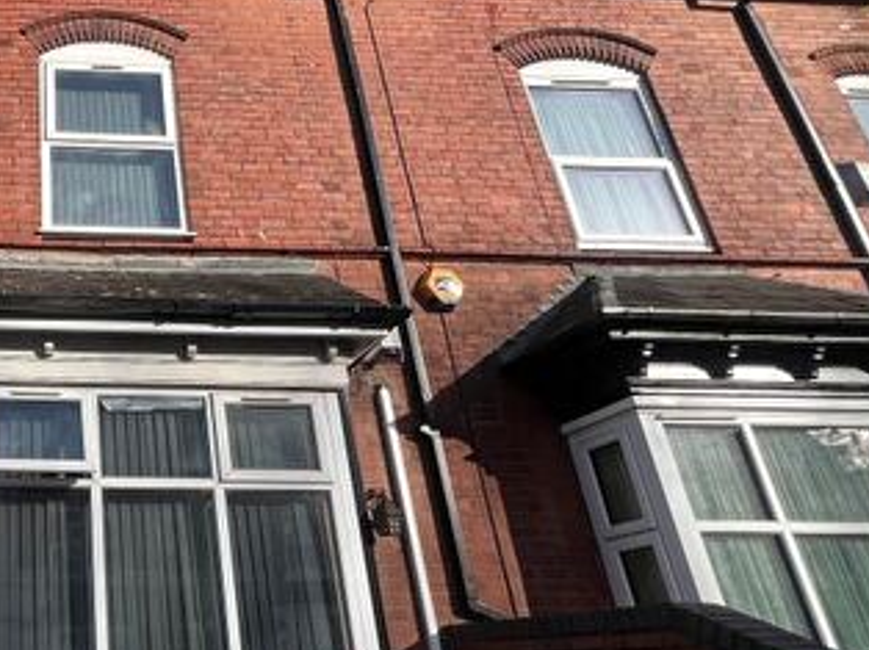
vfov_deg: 48.1
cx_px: 14
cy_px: 353
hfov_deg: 50.7
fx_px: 727
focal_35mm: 29
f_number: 1.8
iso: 32
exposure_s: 1/1508
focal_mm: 1.57
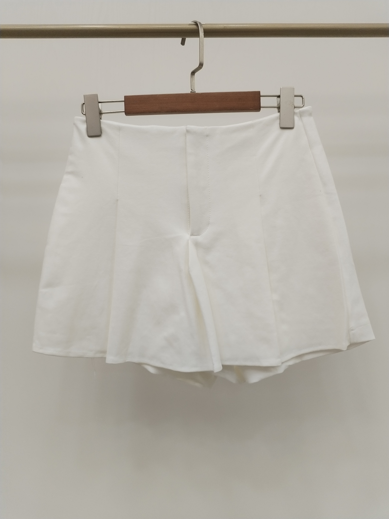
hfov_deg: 48.2
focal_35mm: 29
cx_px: 194
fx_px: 435
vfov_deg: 61.7
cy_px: 260
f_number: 1.8
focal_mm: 4.75
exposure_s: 1/120
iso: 180
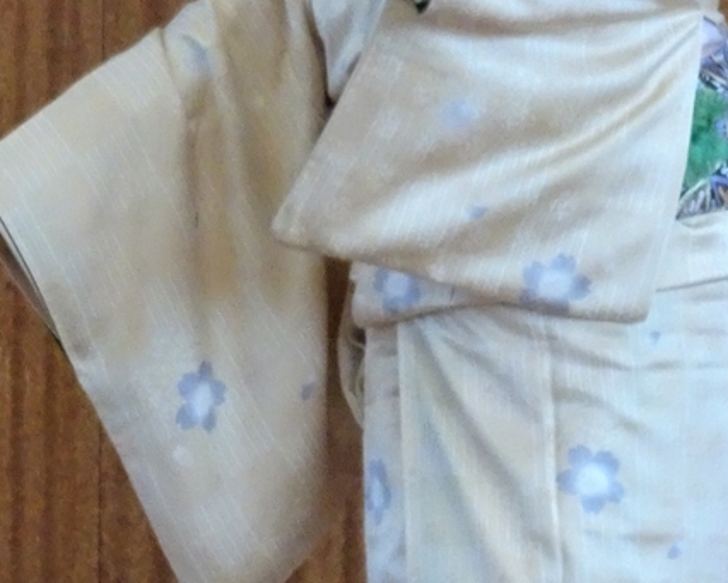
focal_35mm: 1036
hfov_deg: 1.9
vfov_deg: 1.5
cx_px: 302
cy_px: 154
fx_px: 22327
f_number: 6.3
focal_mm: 64.38
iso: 800
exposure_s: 1/200
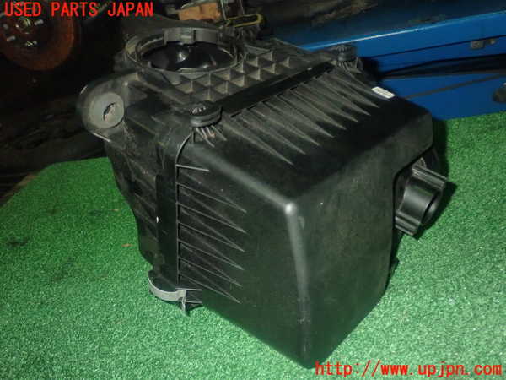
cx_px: 253
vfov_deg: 39.7
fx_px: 526
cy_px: 190
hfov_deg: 51.4
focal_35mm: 36
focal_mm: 6.37
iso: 800
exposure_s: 1/40
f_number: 7.1
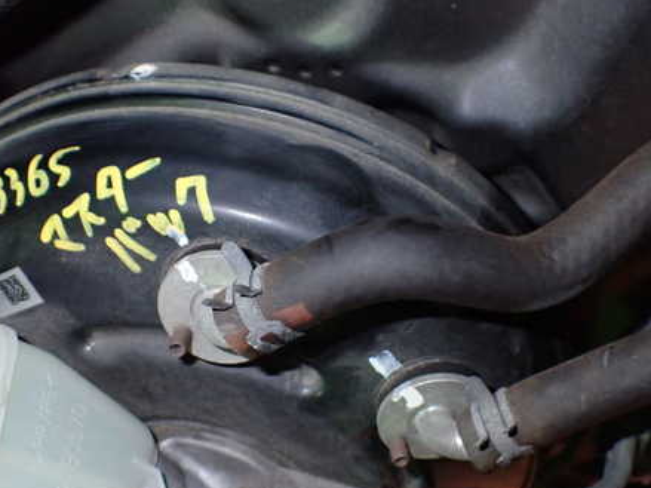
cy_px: 286
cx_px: 338
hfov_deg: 45.8
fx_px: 771
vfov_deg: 35.0
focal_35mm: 41
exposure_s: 1/30
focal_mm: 5.4
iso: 800
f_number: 6.3
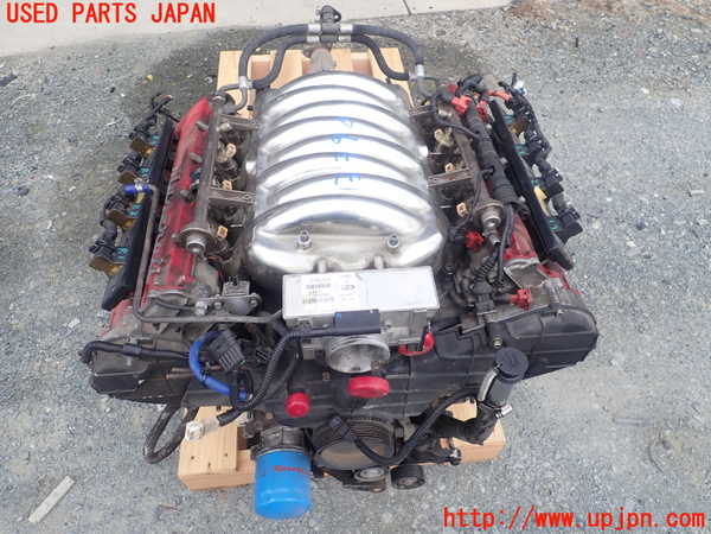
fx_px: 513
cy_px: 267
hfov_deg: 69.4
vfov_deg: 54.9
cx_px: 356
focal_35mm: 25
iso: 100
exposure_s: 1/200
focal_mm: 4.5
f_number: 2.8
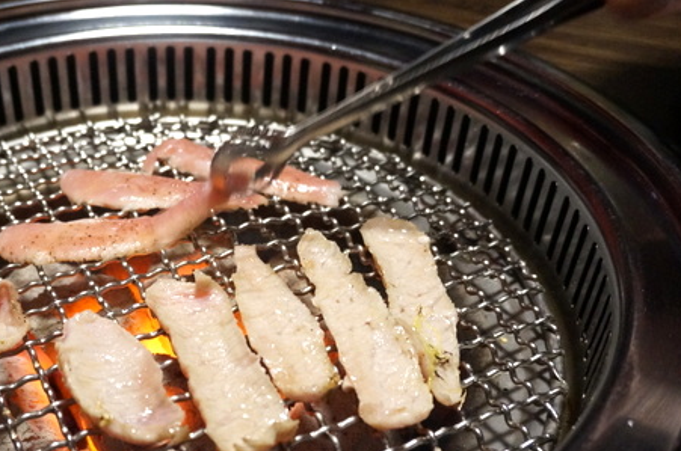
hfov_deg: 43.2
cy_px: 284
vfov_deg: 29.8
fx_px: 844
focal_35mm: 45
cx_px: 219
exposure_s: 1/30
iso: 3200
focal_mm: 21
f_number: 4
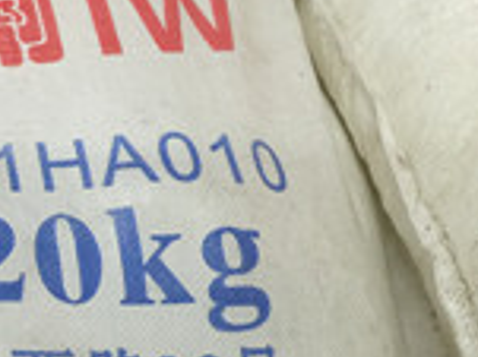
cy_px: 287
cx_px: -32
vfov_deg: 18.9
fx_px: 1062
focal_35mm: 77
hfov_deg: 23.9
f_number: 2.2
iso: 64
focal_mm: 4.15
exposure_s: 1/4
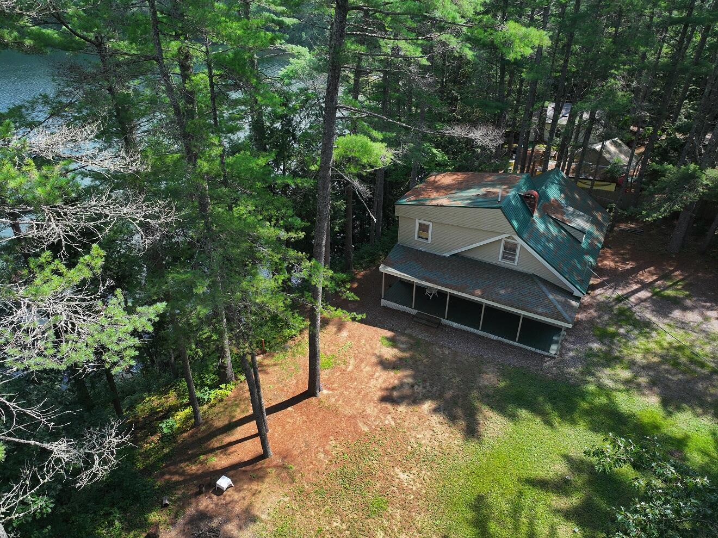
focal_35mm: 24
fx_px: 498
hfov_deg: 71.6
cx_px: 359
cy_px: 269
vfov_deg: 56.8
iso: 100
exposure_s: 1/40
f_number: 2.8
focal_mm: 12.29
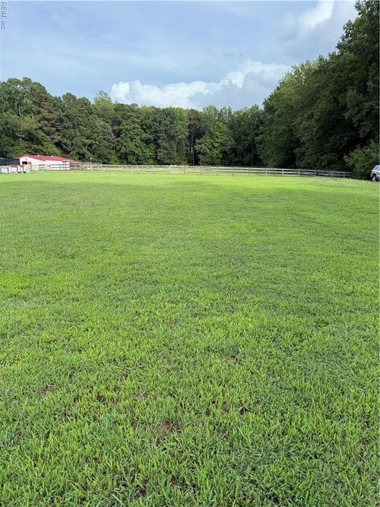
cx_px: 190
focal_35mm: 24
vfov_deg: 71.6
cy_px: 254
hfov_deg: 56.8
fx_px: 351
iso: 100
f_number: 1.78
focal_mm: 6.76
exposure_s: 1/1493
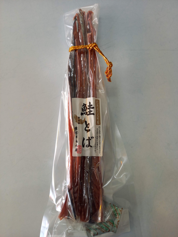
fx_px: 171
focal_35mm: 25
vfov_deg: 69.4
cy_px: 118
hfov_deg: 54.9
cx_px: 89
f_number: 2
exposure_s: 1/50
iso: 100
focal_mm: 4.6
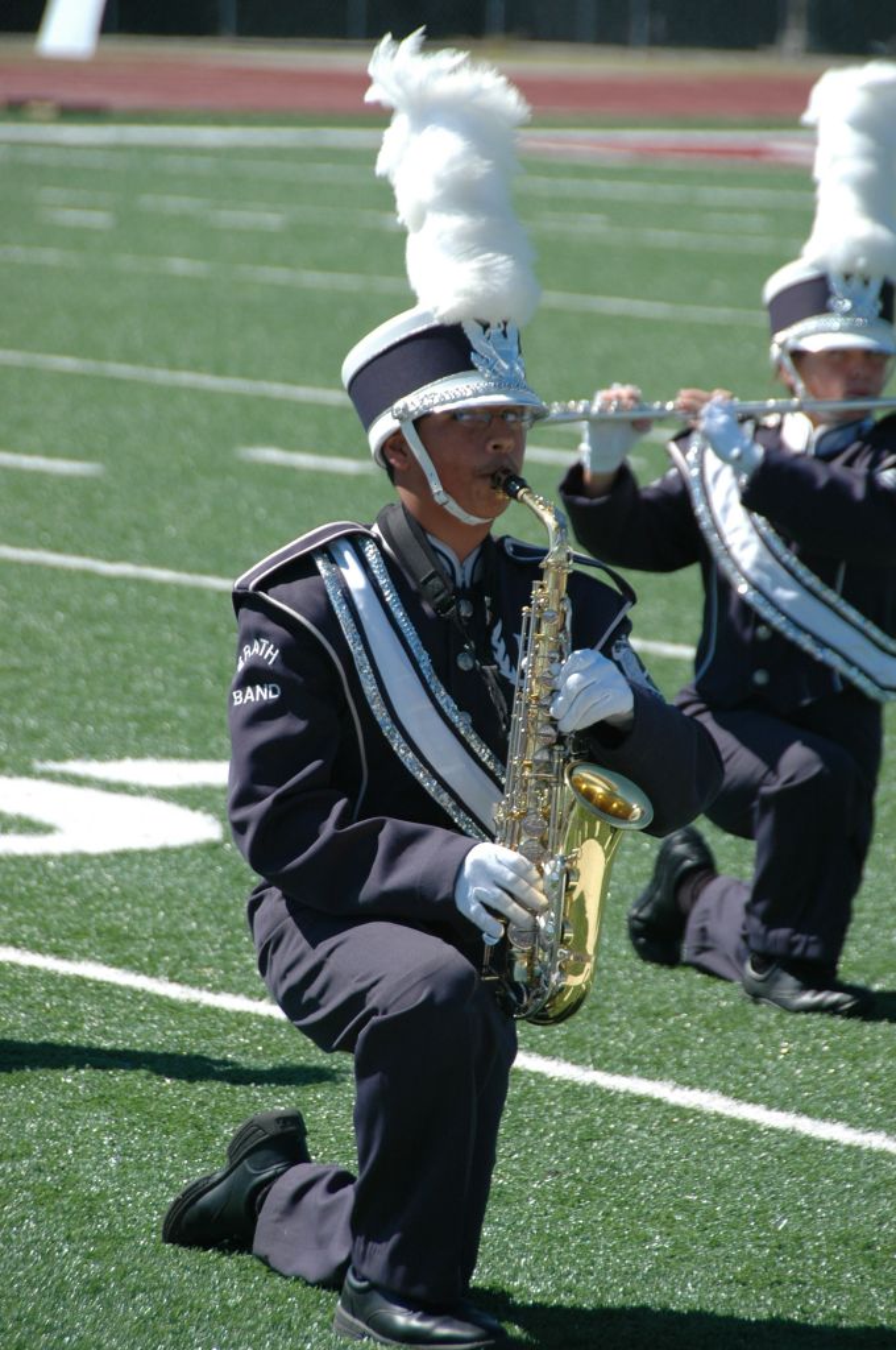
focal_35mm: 300
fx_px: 11230
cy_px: 675
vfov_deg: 6.9
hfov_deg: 4.6
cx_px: 448
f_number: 6.3
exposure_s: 1/640
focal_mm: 200
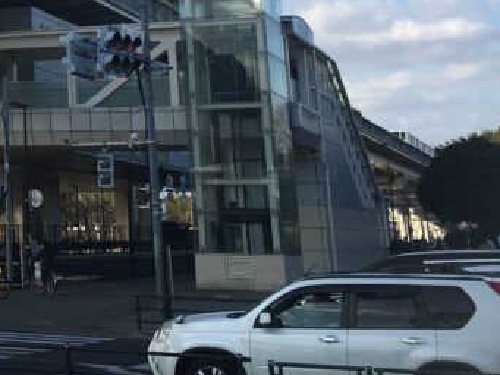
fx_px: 1257
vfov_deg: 16.3
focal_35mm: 87
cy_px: -72
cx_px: -130
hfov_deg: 20.7
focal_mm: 4.15
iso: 25
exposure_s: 1/1148
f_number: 2.2
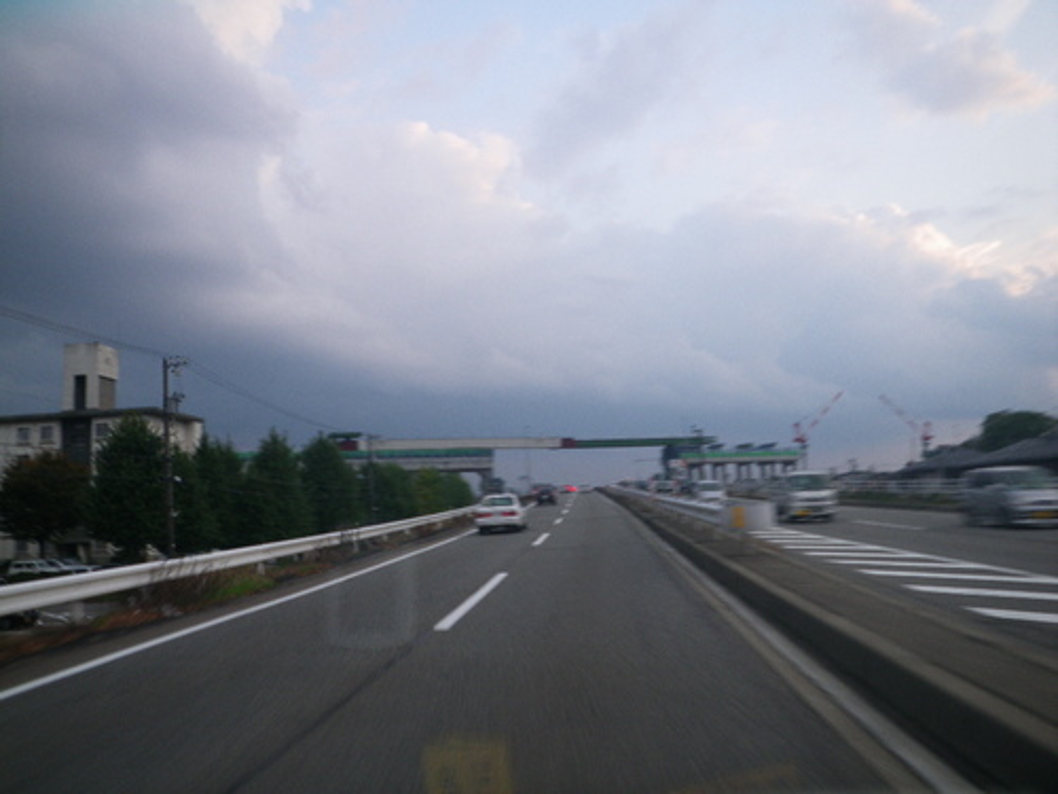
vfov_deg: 49.7
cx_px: 529
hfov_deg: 63.4
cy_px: 397
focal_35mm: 28
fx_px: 856
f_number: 3.5
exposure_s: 1/50
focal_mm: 5
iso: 64
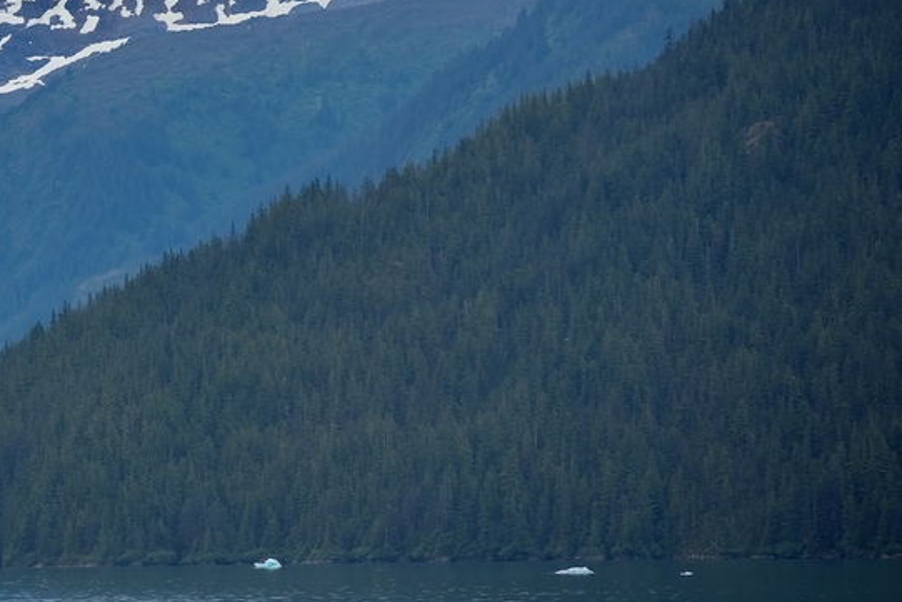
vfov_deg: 3.4
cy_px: 172
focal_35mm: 402
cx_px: -138
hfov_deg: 5.1
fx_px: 10074
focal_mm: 170
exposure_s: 1/400
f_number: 6.3
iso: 100
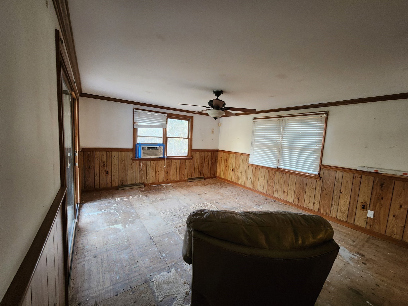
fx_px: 153
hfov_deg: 106.2
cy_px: 153
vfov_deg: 89.9
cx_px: 204
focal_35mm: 13
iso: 500
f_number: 2.2
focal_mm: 2.2
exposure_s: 1/30
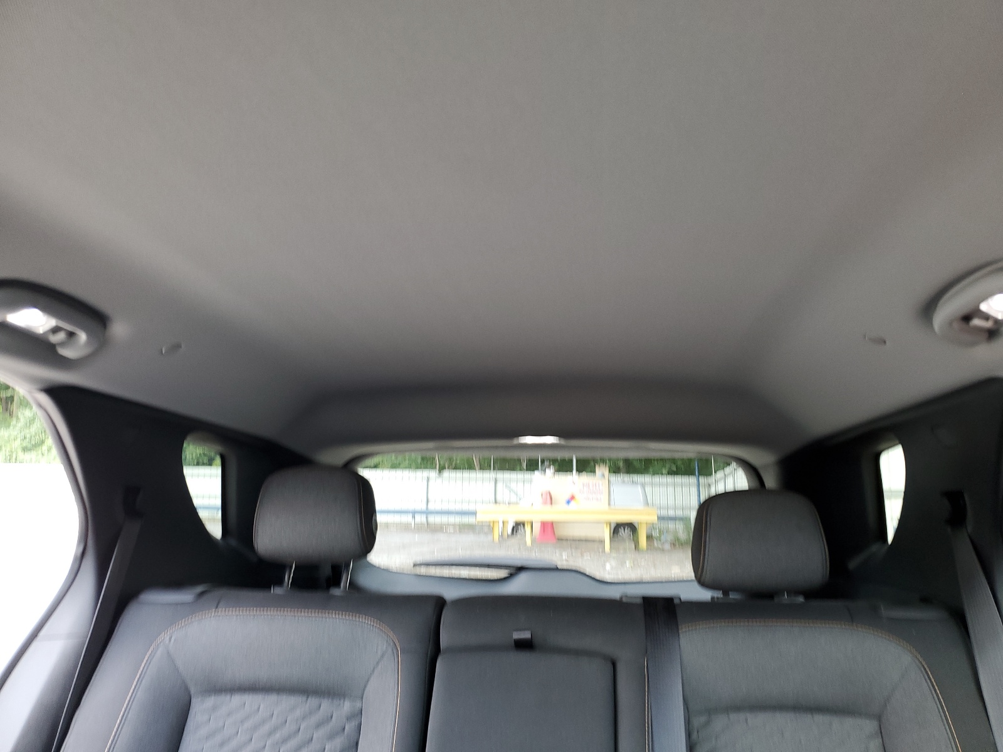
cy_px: 376
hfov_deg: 67.3
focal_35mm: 26
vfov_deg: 53.1
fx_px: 753
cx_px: 502
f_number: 1.5
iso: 76
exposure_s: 1/60.2
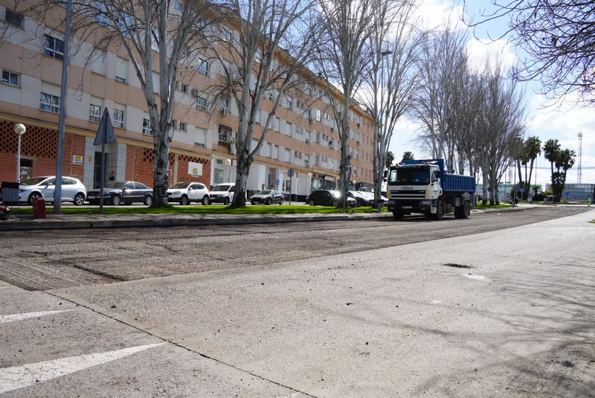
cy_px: 199
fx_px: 463
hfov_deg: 65.4
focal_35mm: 28
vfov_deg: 46.5
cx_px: 298
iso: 100
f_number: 10
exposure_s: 1/160
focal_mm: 28
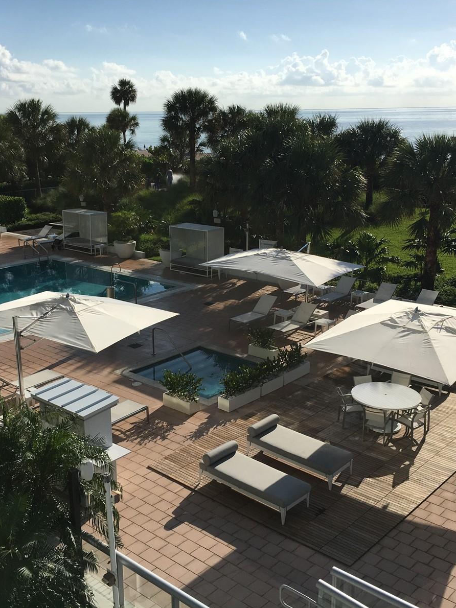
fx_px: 685
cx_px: 194
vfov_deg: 47.9
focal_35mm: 39
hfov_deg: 36.7
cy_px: 303
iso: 25
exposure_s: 1/3497
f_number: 2.2
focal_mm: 4.15
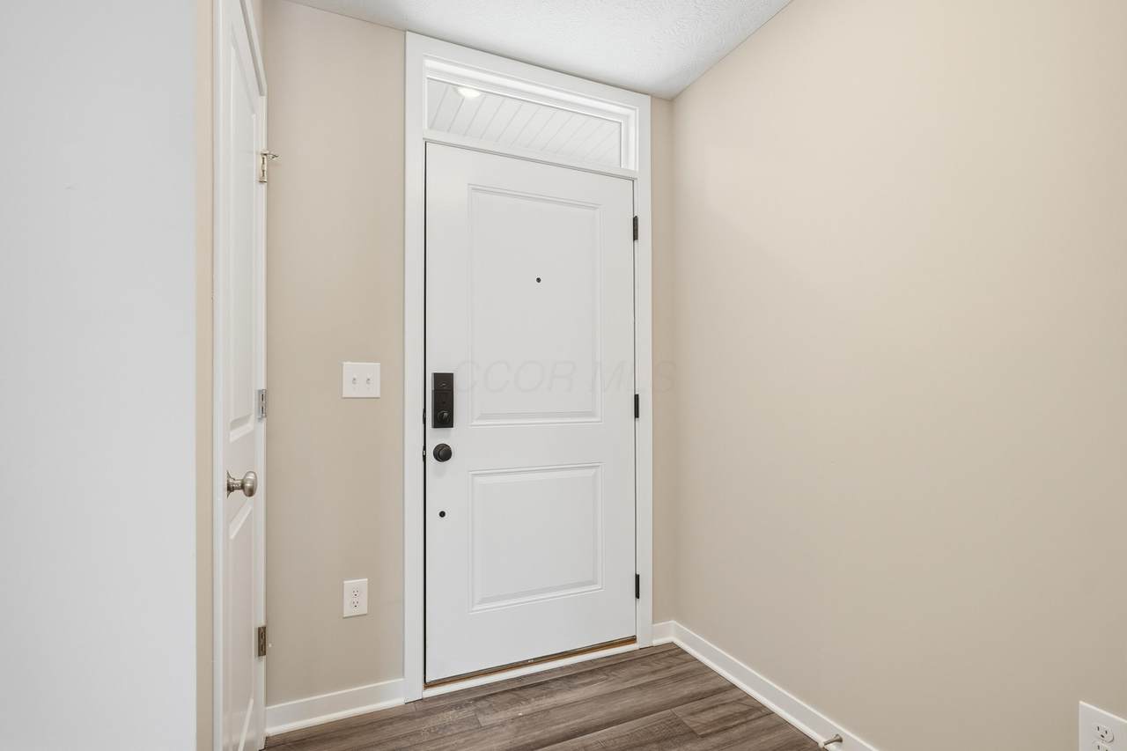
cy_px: 376
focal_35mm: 16
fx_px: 516
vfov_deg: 72.0
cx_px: 564
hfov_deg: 95.0
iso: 200
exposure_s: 1/40
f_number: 10
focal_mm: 11
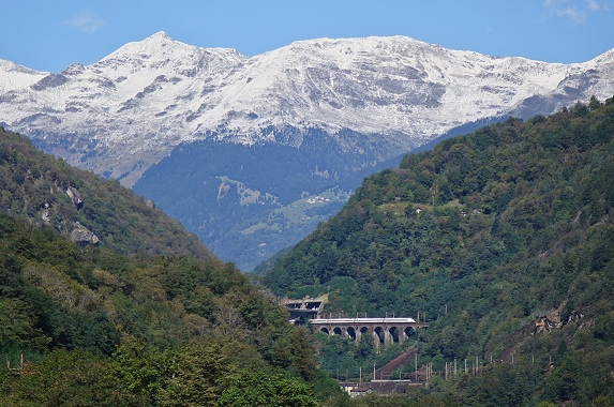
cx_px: 307
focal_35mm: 199
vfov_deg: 6.9
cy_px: 204
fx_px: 3388
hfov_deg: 10.4
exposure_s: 1/500
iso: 200
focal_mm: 72.99
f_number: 3.2
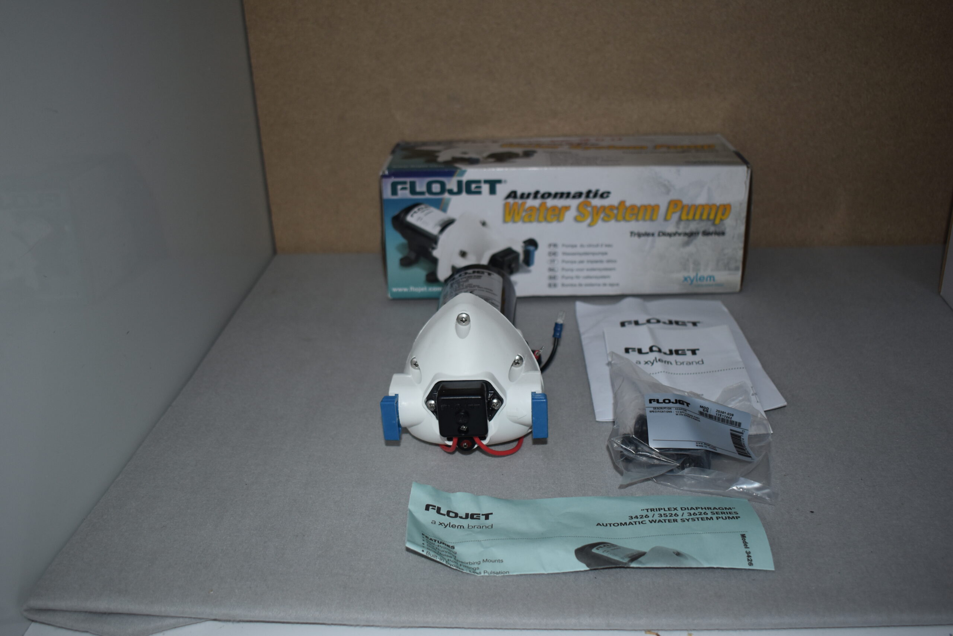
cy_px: 318
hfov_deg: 55.1
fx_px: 913
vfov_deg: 38.4
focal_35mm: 34
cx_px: 476
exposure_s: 1/100
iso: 320
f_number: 3.8
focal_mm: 23
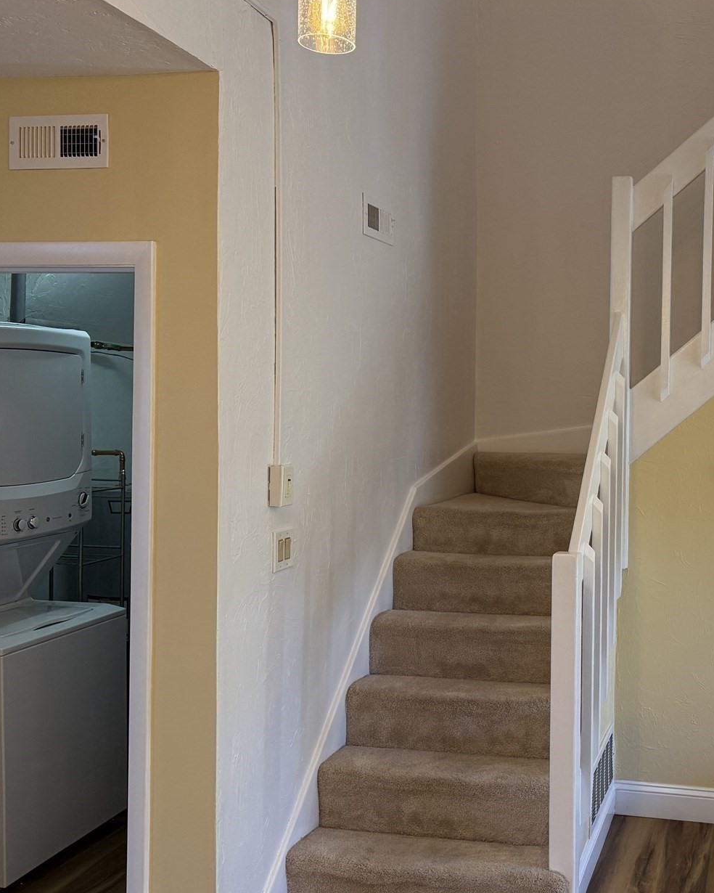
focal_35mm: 39
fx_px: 1030
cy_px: 434
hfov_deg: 36.7
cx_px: 588
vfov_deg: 46.8
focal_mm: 6.76
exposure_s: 1/120
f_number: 1.78
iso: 200
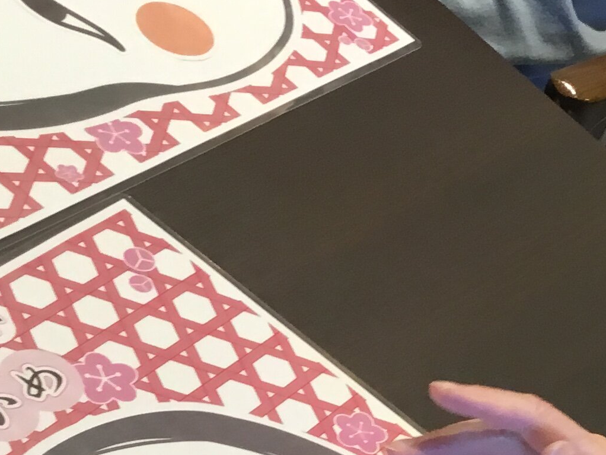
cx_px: 800
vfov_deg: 14.2
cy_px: 637
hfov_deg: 18.4
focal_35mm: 99
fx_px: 1734
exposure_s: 1/30
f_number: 2.4
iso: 50
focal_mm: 3.3
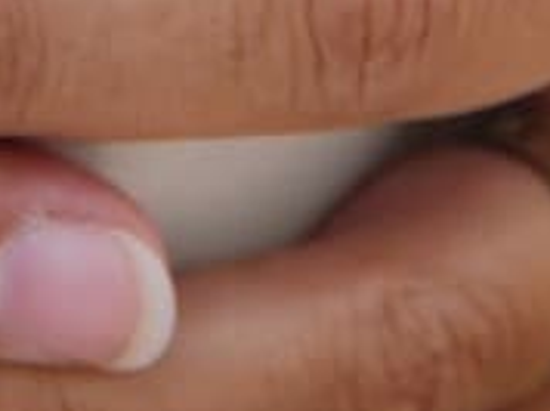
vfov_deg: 1.7
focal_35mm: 876
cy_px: -624
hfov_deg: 2.3
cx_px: -6
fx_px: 13900
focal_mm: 120
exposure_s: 1/125
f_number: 4
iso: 1400
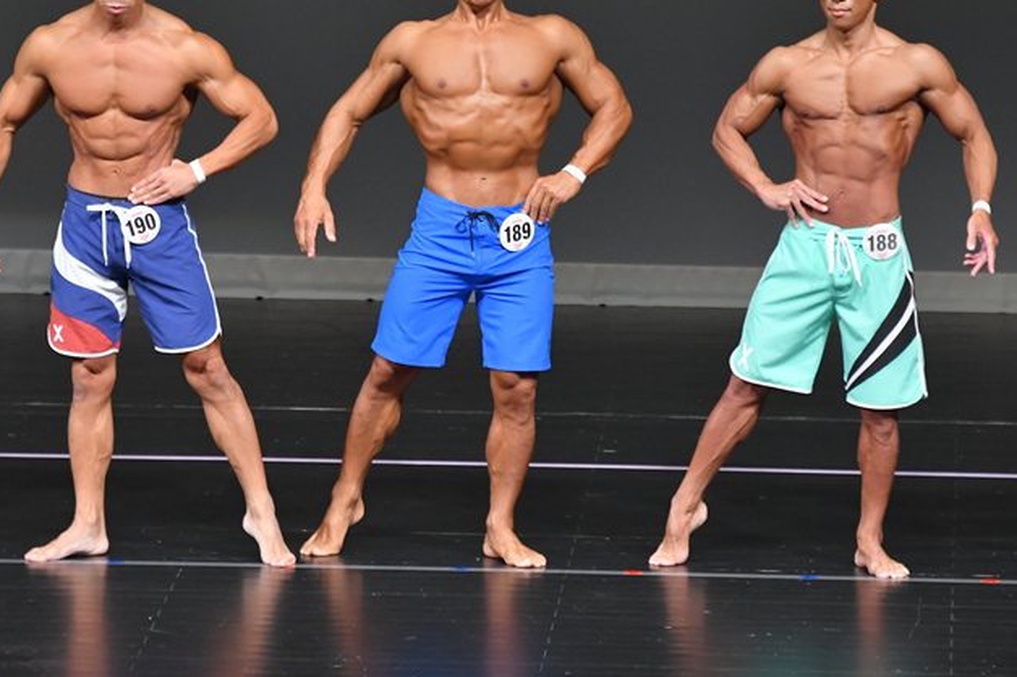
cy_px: 283
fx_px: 10983
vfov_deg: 3.5
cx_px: 467
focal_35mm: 389
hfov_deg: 5.3
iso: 4000
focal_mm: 210
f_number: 5.6
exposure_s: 1/400
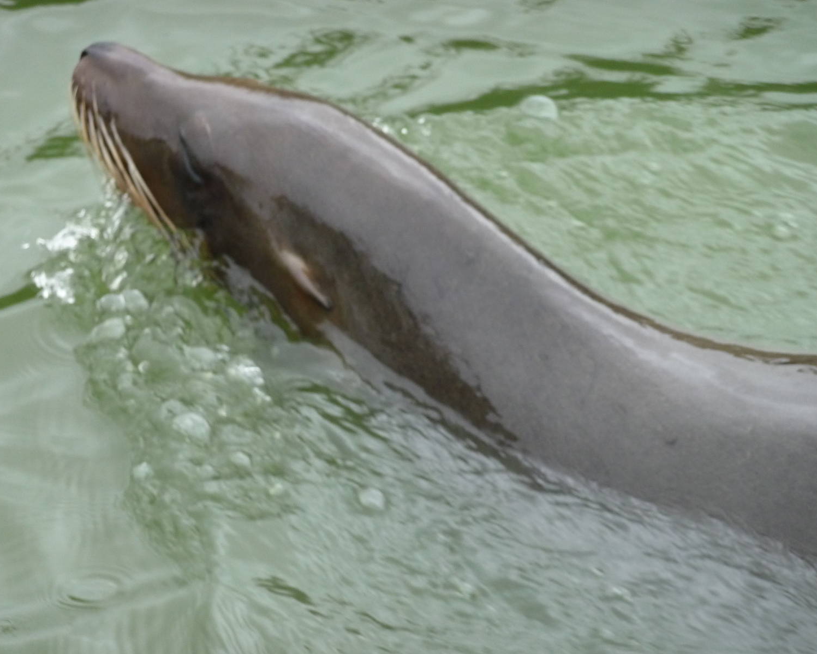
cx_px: 414
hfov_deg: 7.2
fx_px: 6457
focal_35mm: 267
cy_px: 327
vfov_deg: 5.8
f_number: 4.9
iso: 250
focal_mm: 44
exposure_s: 1/200
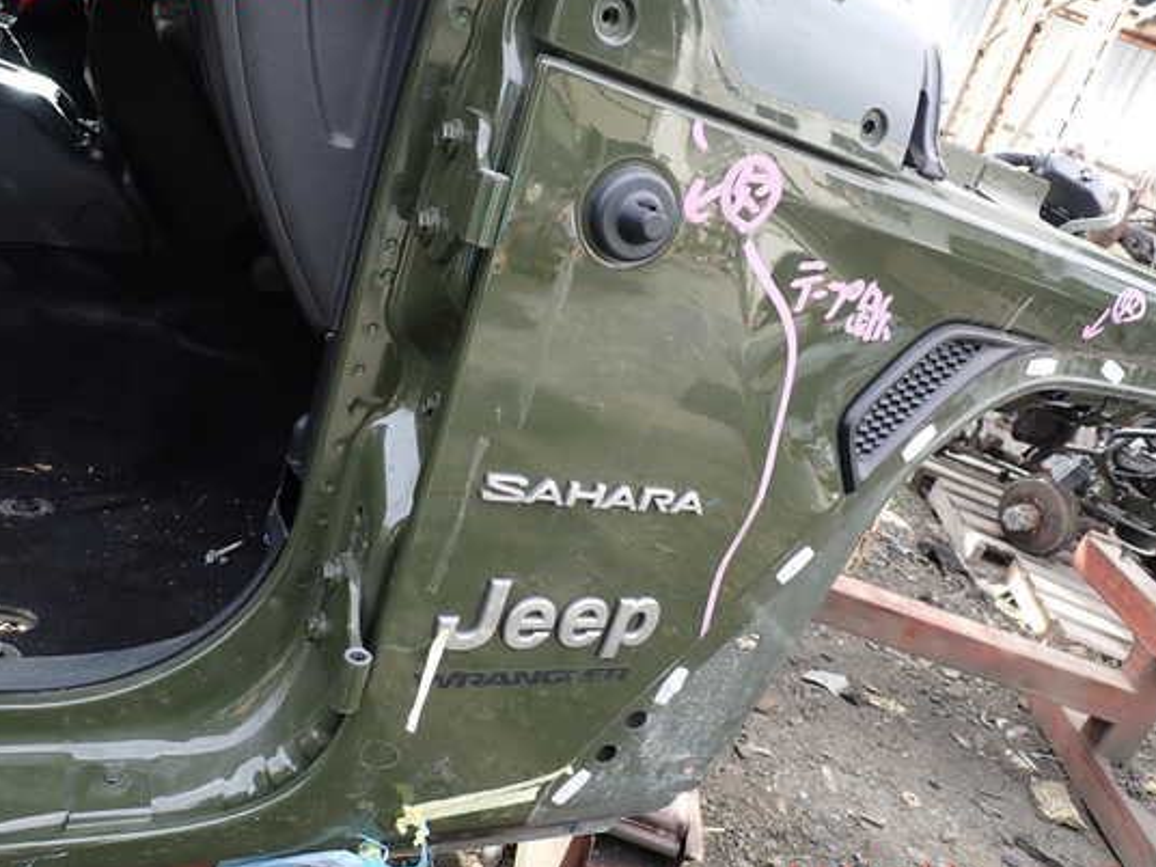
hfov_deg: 63.3
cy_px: 431
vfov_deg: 49.7
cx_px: 630
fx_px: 935
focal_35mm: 28
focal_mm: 4.5
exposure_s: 1/160
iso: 100
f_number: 2.8
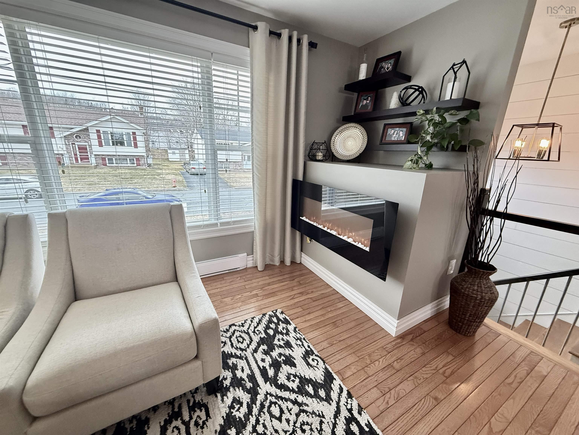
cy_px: 218
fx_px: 234
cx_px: 290
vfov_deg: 85.7
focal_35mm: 14
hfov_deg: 102.1
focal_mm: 2.22
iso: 640
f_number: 2.2
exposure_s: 1/120
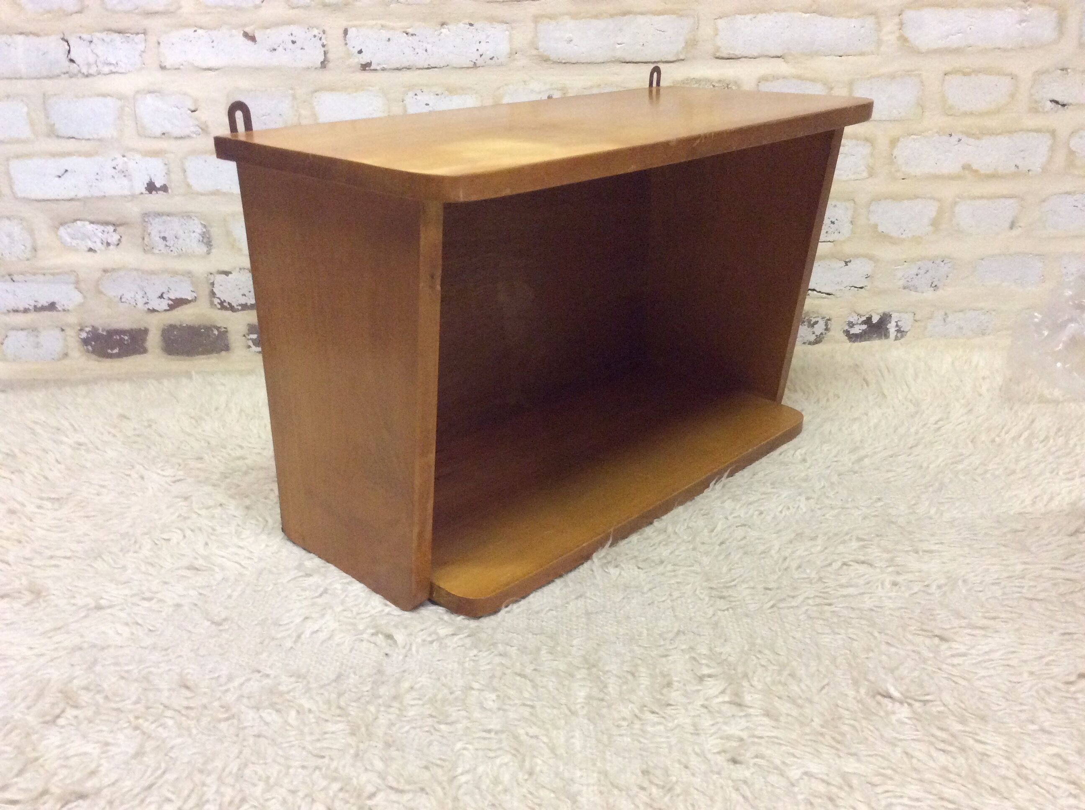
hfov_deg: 56.9
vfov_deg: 44.1
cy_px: 405
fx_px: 1002
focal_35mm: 32
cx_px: 542
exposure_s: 1/17
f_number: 2.4
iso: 250
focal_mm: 3.3
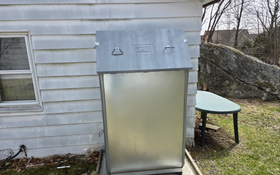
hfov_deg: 72.5
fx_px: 191
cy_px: 102
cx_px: 137
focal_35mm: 25
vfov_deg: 49.1
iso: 12
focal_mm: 6.3
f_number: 1.7
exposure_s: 1/318
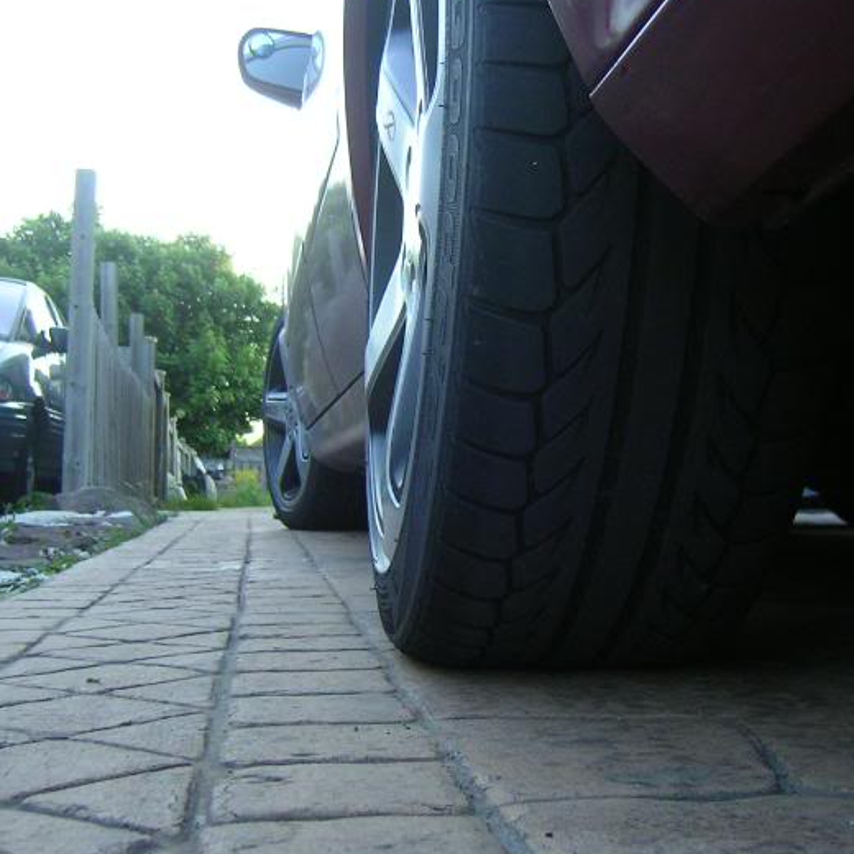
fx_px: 1368
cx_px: 447
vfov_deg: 34.7
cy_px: 391
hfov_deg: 34.7
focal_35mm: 49
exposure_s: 1/50.4
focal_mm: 5.6
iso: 96
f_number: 2.8
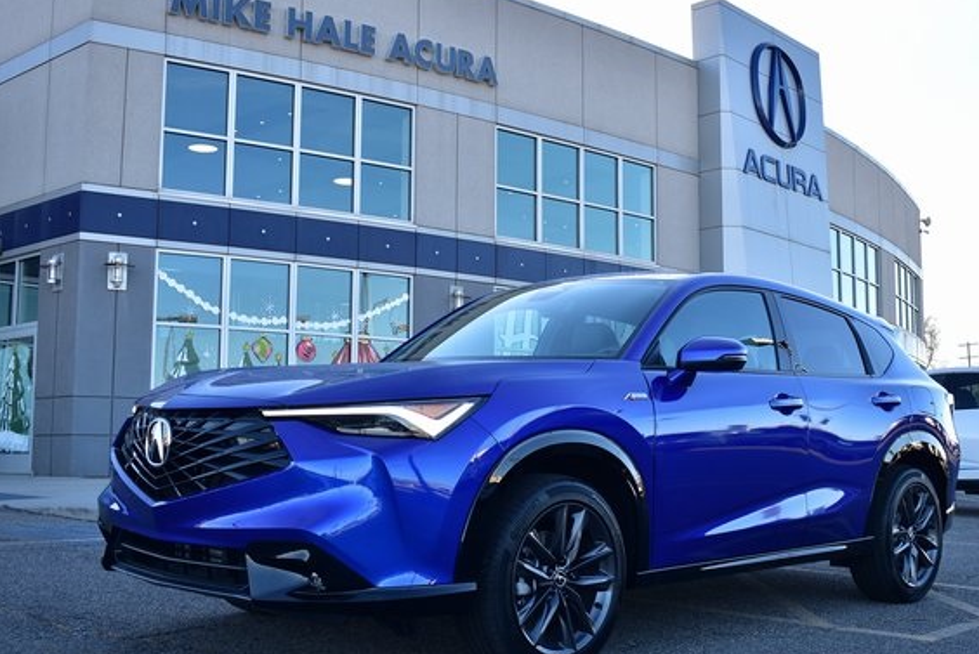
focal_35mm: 43
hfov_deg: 45.8
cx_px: 538
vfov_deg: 31.5
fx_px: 1158
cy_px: 331
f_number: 5.6
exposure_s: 1/125
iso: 100
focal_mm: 25
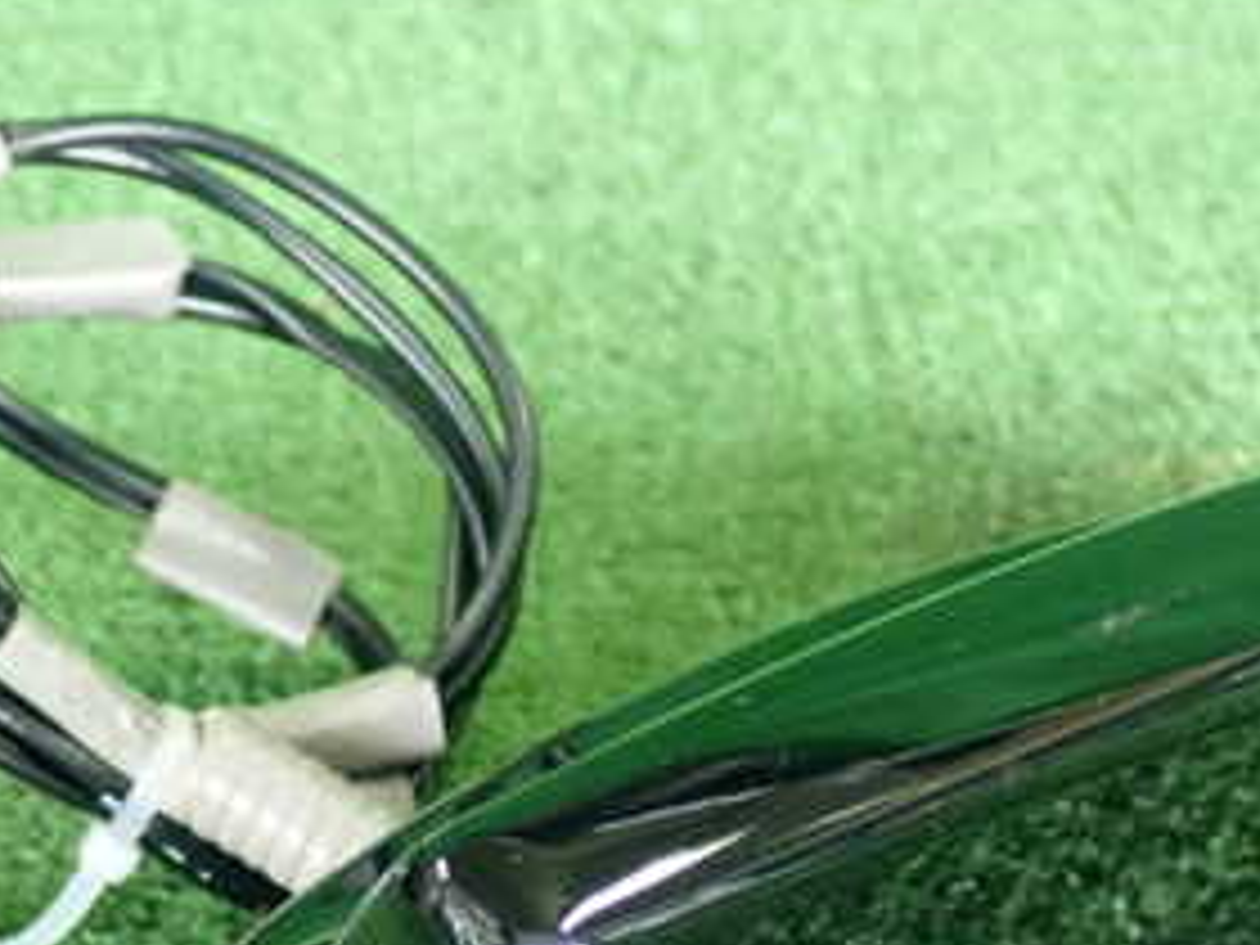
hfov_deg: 21.3
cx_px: 612
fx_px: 3349
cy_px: 806
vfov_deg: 15.9
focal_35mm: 92
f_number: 2.9
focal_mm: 7.86
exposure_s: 1/40
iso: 800
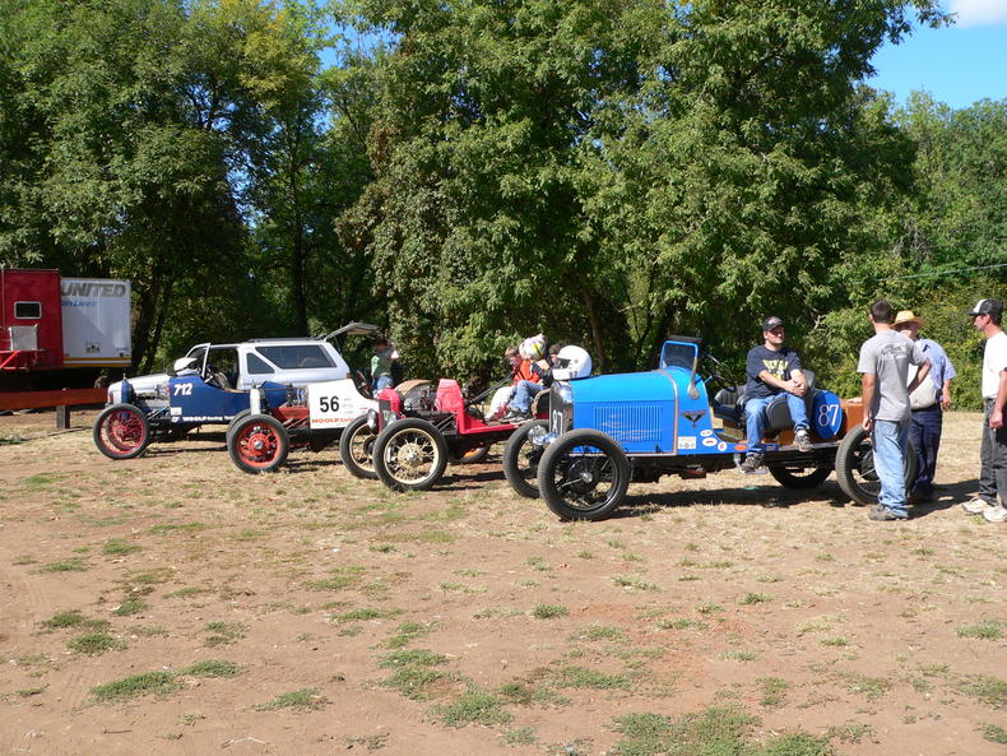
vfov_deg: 39.7
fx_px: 1048
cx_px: 504
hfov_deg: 51.3
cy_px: 378
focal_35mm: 36
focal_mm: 6
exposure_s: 1/400
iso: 80
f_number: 4
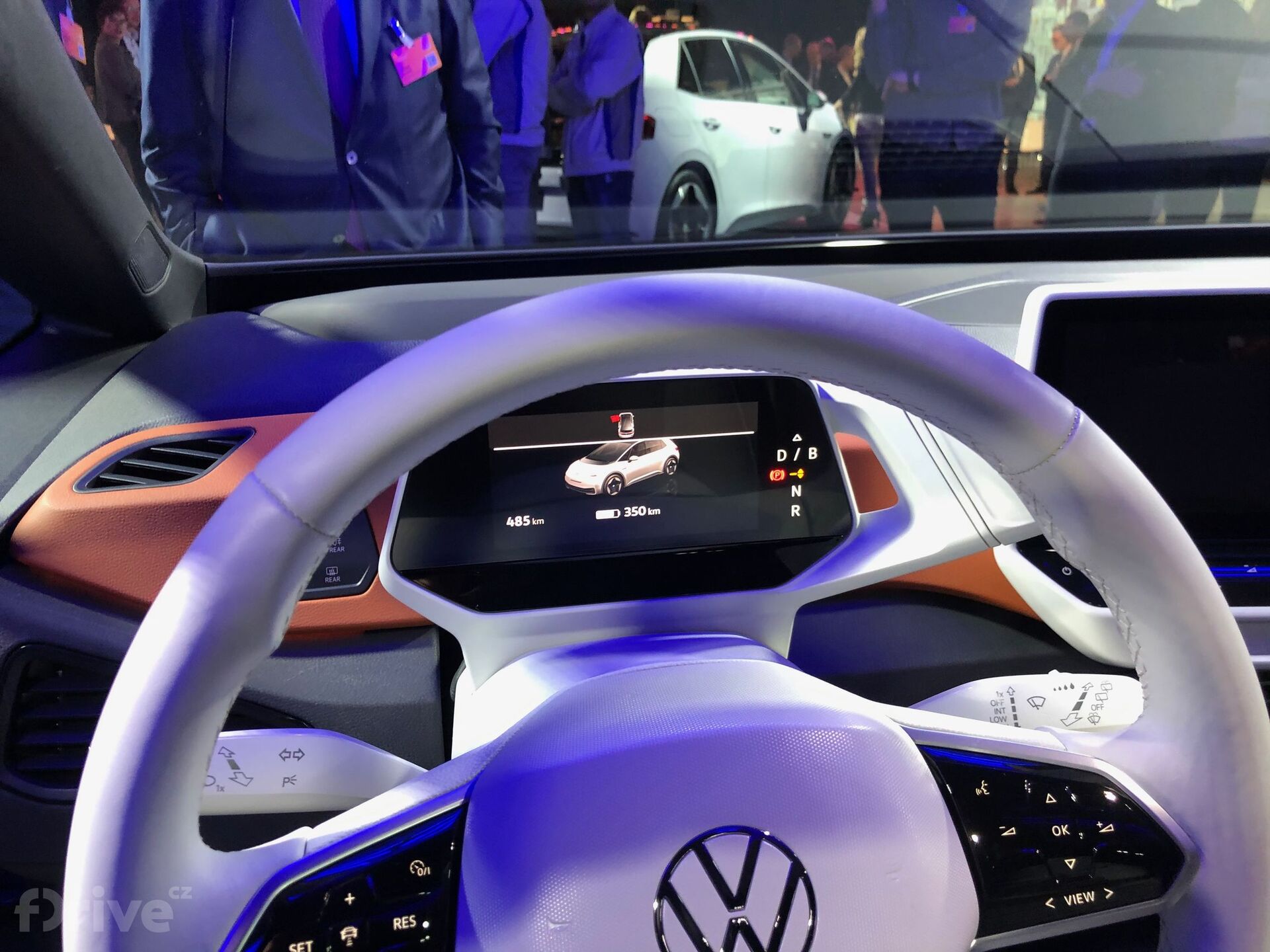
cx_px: 635
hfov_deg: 63.4
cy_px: 476
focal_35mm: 28
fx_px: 1027
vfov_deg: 49.7
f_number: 1.8
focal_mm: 4
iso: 40
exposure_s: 1/21
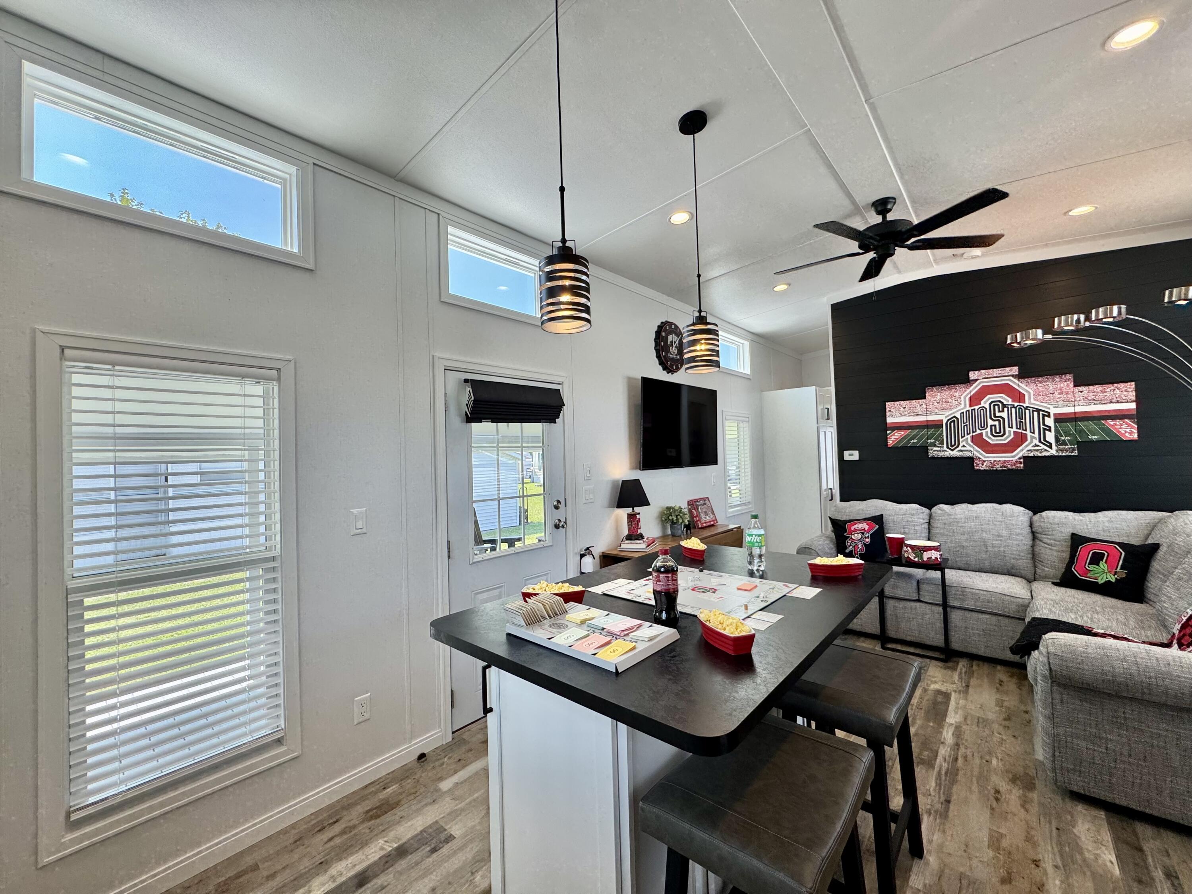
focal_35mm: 14
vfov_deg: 85.7
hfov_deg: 102.1
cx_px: 596
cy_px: 447
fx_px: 482
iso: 40
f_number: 2.2
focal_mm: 2.22
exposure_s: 1/137
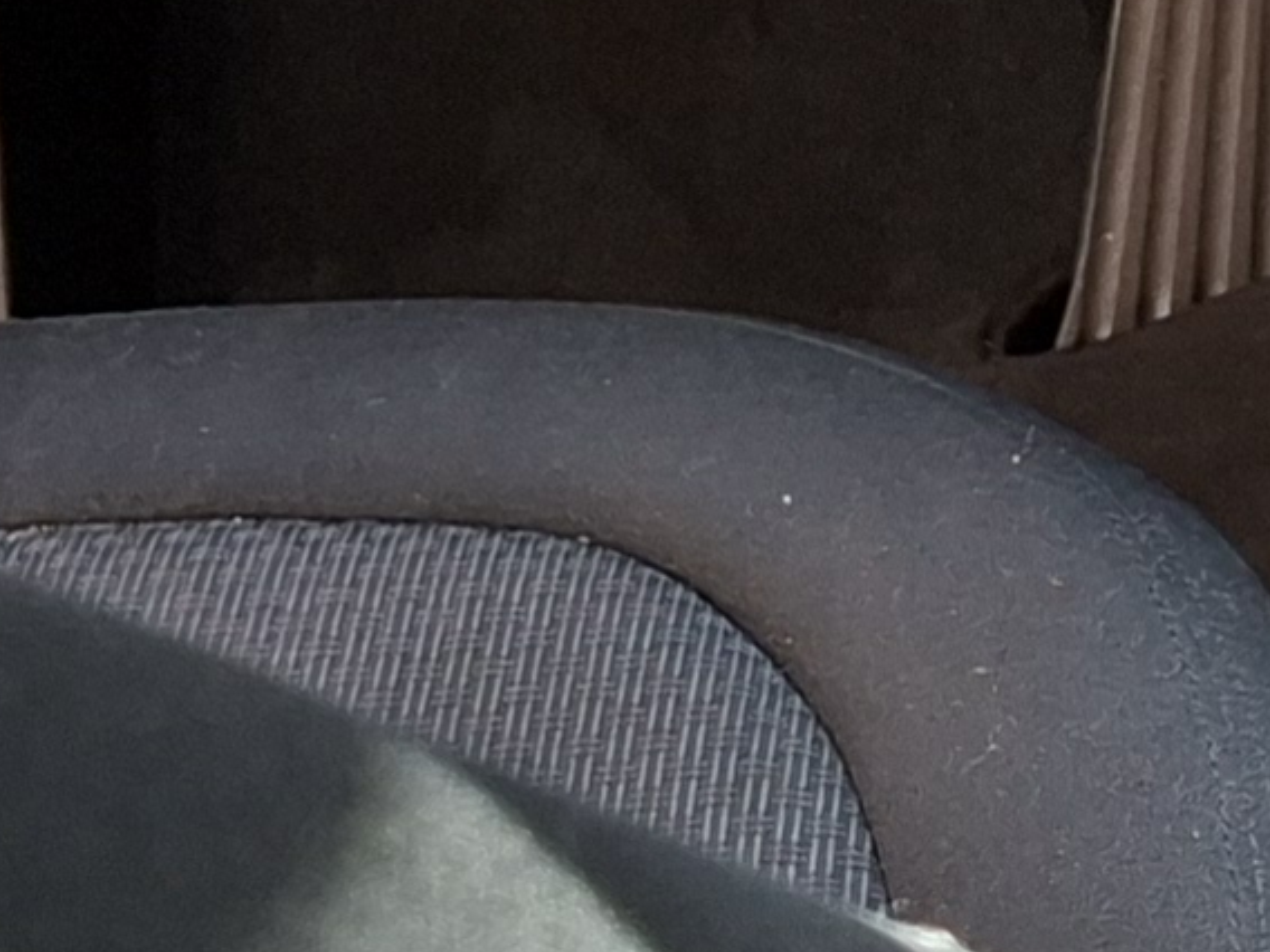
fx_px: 5943
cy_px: -1149
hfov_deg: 11.5
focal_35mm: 162
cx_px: 2113
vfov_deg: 8.5
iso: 50
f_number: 1.8
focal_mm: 5.54
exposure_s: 1/182
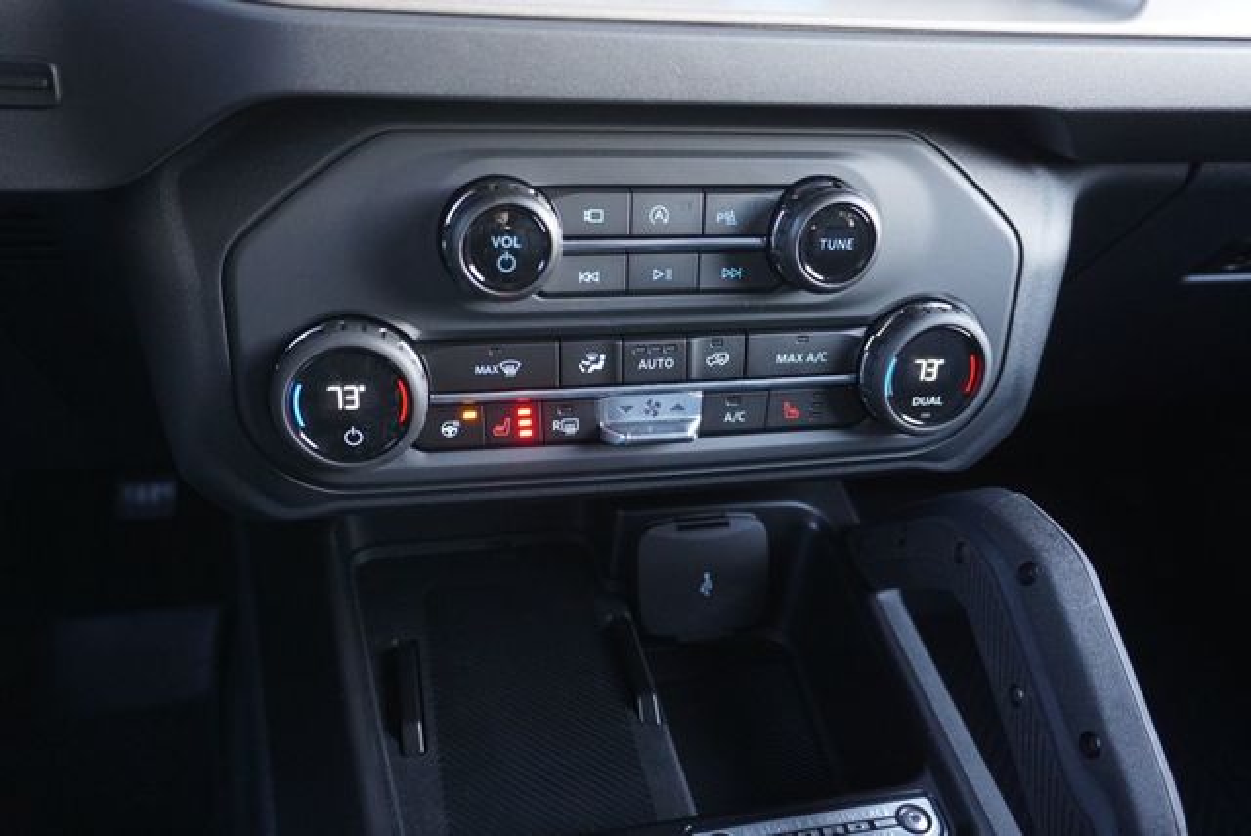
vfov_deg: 43.7
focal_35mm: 30
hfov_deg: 61.9
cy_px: 418
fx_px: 1043
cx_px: 626
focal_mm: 20
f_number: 4
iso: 2500
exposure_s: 1/60
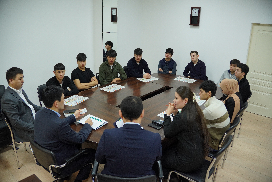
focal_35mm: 27
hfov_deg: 67.4
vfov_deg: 47.9
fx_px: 204
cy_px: 91
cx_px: 136
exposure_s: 1/100
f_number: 4
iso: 800
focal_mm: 18
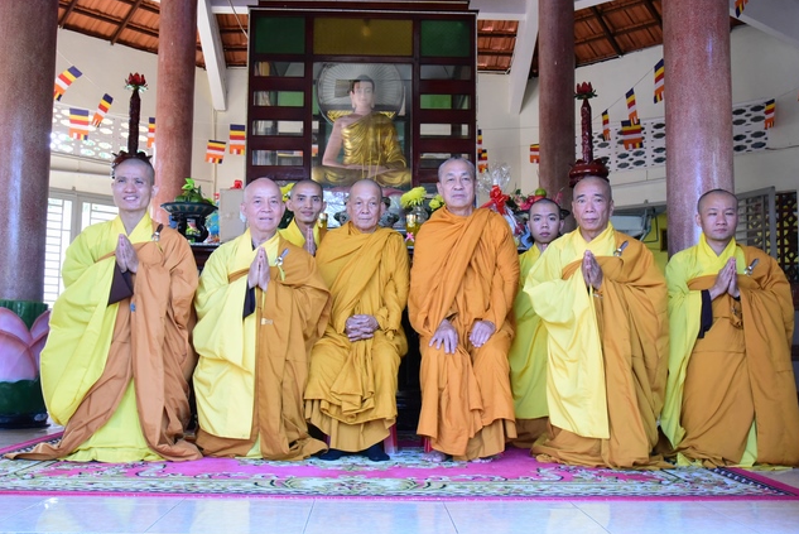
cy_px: 268
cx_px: 408
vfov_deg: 34.3
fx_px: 866
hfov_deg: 49.5
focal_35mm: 39
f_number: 13
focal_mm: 38
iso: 6400
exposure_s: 1/100
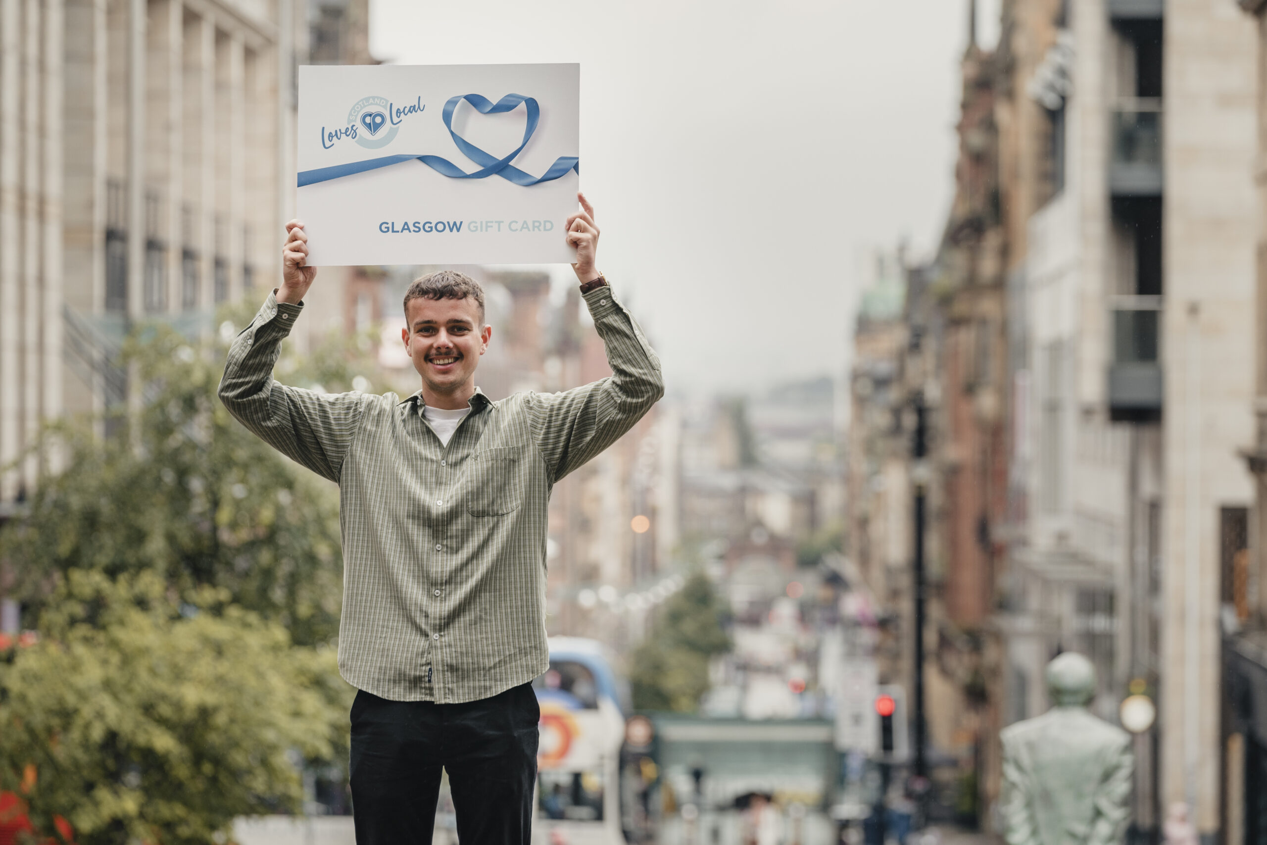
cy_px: 422
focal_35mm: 173
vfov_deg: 7.9
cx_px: 634
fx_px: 6089
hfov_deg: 11.9
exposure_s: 1/500
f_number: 4.5
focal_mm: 173
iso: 800
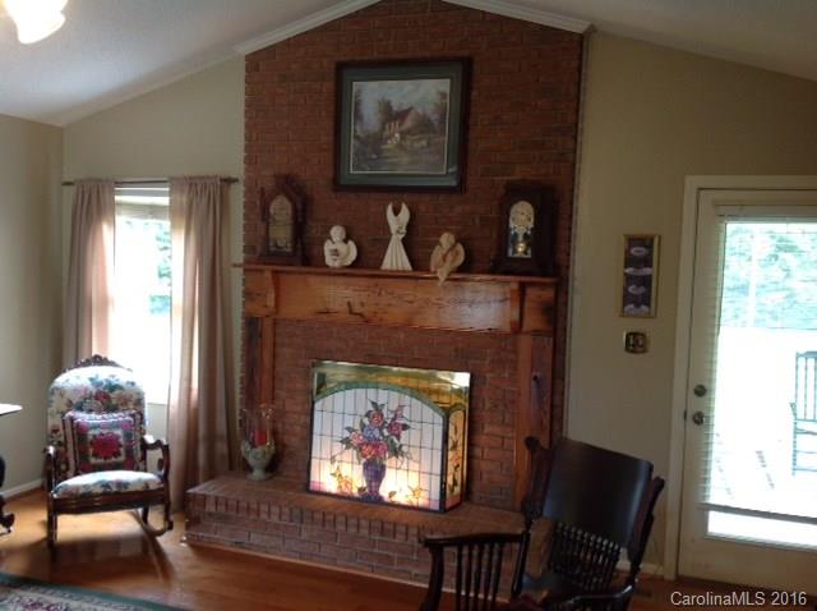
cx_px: 408
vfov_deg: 40.6
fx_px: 825
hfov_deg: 52.7
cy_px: 306
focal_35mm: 35
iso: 64
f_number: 2.4
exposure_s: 1/15
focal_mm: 4.28
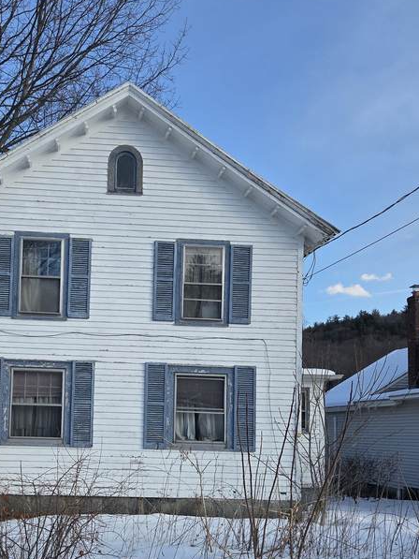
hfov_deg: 37.7
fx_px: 597
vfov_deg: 48.9
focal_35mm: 37
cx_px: 106
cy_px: 391
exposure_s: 1/2456
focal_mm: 5.4
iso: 80
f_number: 1.8
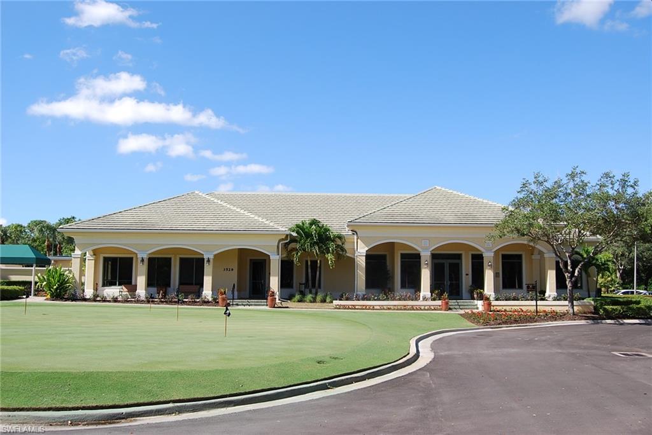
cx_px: 326
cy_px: 218
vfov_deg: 40.0
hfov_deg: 57.2
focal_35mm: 33
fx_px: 598
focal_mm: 22
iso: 100
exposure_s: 1/250
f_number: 8
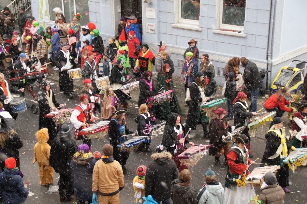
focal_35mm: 60
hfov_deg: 33.4
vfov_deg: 22.6
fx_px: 511
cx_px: 154
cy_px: 102
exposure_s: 1/80
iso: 1000
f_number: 4.5
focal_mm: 40
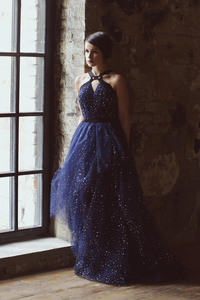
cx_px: 100
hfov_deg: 16.1
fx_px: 708
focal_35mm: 85
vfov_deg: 23.9
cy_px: 150
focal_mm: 85
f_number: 4.5
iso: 800
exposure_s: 1/250
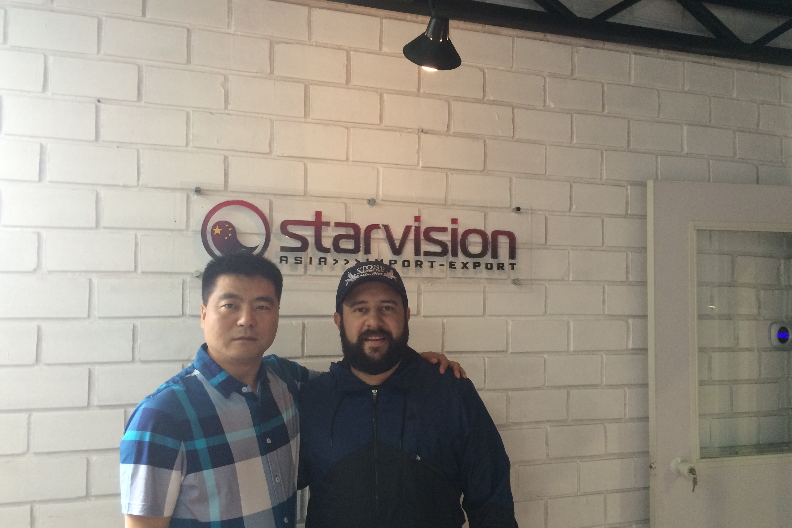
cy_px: 269
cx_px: 393
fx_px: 682
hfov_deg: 60.3
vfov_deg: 42.3
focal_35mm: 31
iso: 64
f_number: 2.2
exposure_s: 1/30
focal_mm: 4.15
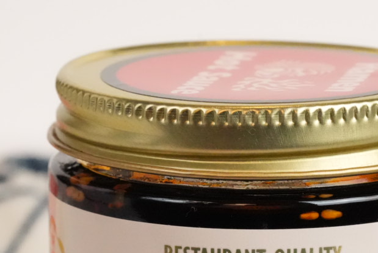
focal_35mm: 235
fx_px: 2470
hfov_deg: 8.7
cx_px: 274
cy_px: 315
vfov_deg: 5.8
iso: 20000
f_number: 11
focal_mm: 90
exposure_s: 1/100
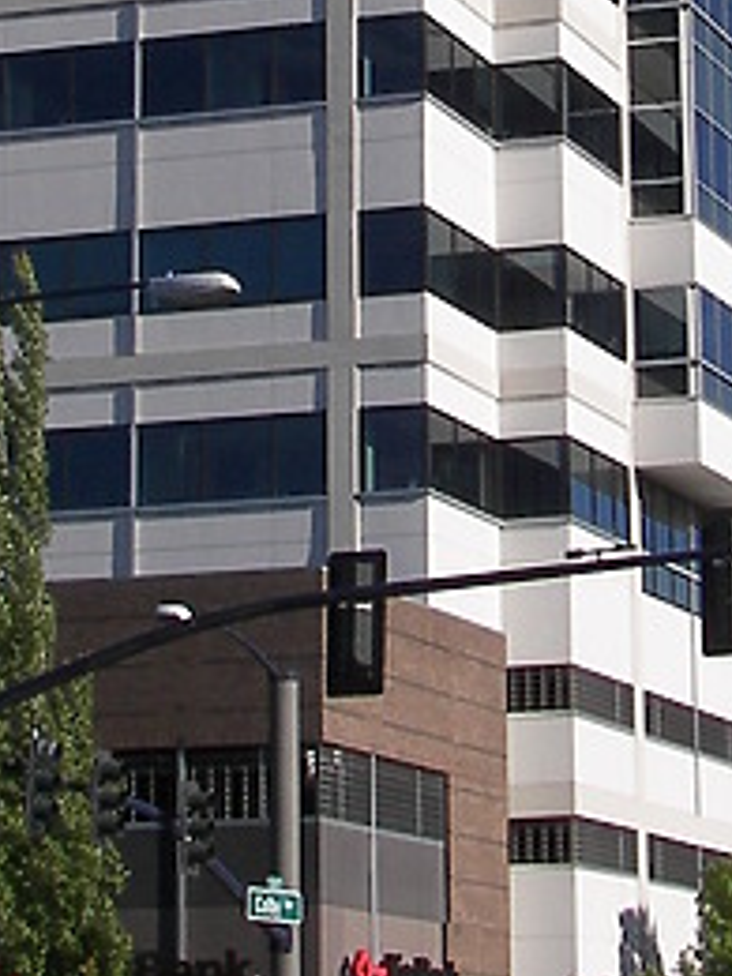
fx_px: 4201
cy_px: -109
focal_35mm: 149
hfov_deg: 10.0
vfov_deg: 13.0
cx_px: 381
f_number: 4
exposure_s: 1/800
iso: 50
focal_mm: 7.1
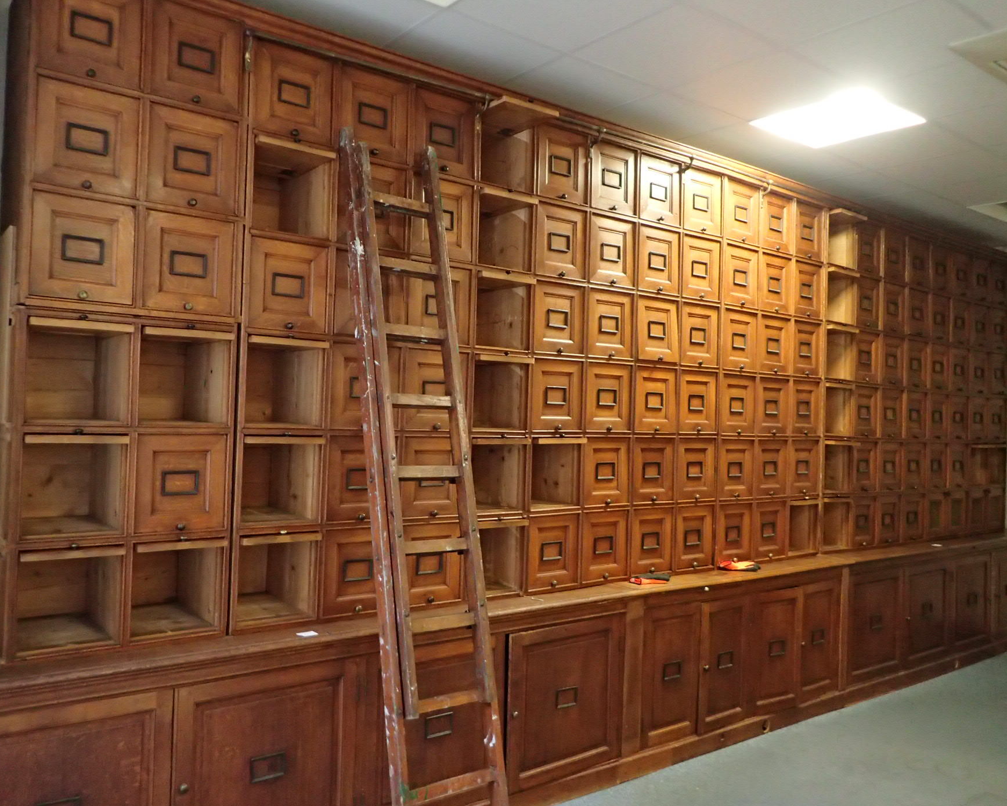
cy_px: 399
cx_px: 469
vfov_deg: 53.2
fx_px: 805
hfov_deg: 64.0
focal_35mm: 27
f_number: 2
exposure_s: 1/30
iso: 800
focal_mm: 4.5
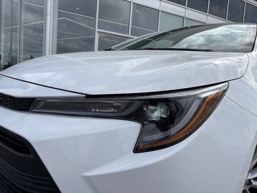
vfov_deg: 53.1
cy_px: 96
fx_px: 193
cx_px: 128
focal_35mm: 26
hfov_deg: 67.3
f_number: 1.6
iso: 50
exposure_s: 1/5952
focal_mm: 5.96
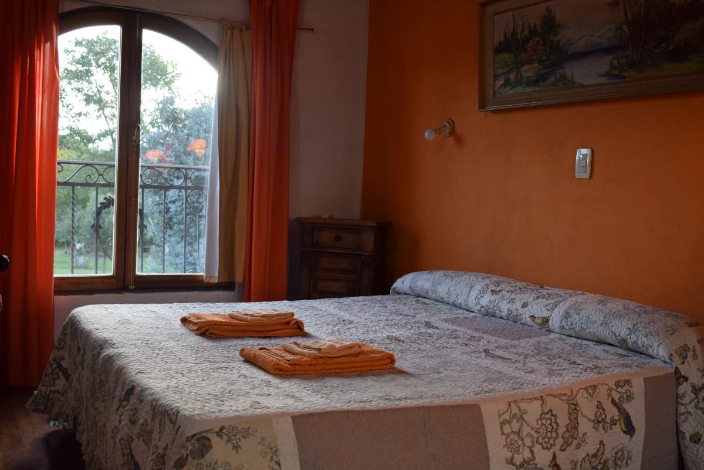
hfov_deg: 53.1
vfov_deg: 36.9
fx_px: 704
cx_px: 352
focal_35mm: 36
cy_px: 235
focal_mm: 24
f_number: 5.6
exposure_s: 1/60
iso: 400
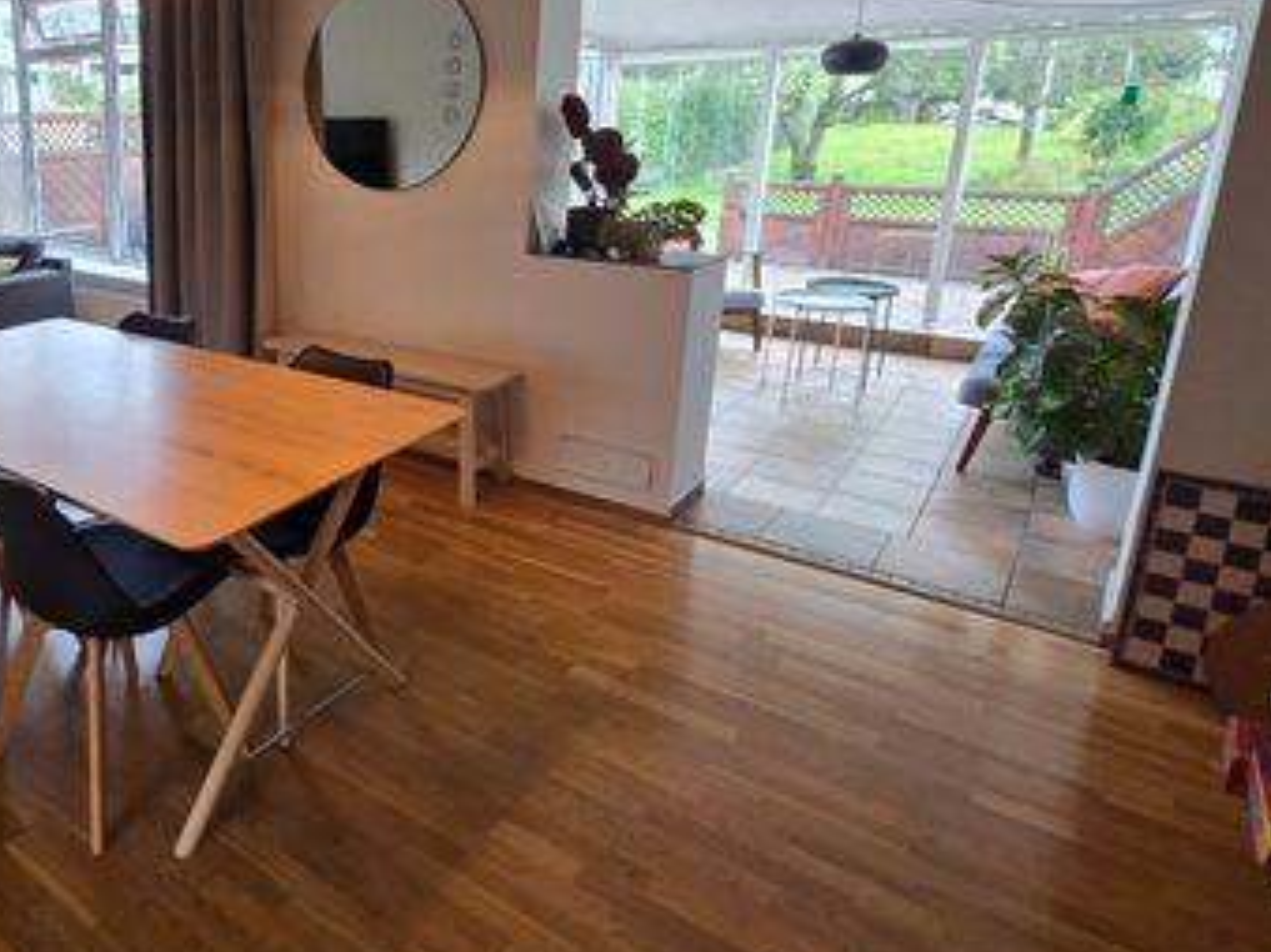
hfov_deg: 65.0
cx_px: 199
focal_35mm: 23
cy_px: 345
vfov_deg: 58.0
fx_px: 844
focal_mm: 2.2
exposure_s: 1/50
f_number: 2.2
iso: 160
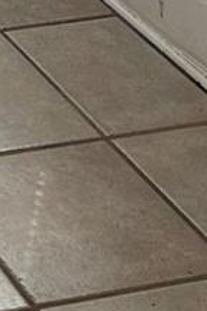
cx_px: -430
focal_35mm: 193
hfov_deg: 6.4
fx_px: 1667
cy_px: -686
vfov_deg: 8.5
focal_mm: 5.7
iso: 50
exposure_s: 1/166
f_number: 1.5
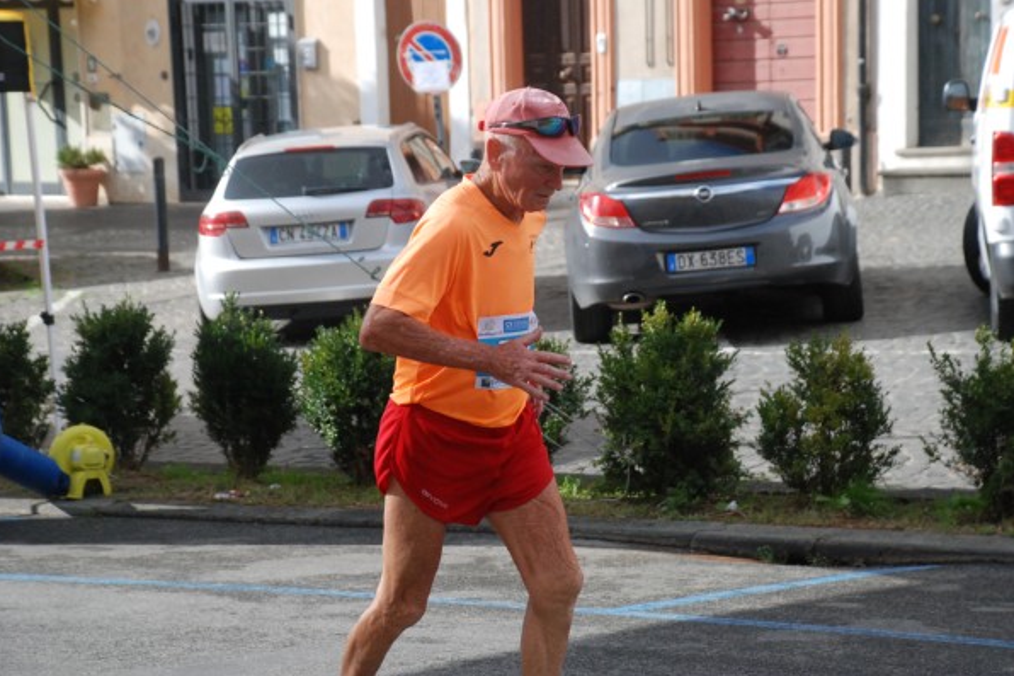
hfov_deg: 18.0
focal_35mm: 114
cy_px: 341
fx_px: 3196
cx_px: 505
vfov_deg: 12.1
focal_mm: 75
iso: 1000
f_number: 6.3
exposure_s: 1/1600
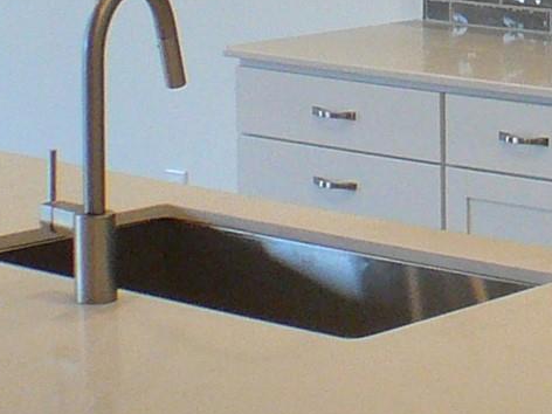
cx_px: 1048
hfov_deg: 9.2
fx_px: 3253
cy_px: -198
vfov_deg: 7.2
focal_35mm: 204
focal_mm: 7
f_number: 3.3
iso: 200
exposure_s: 1/60
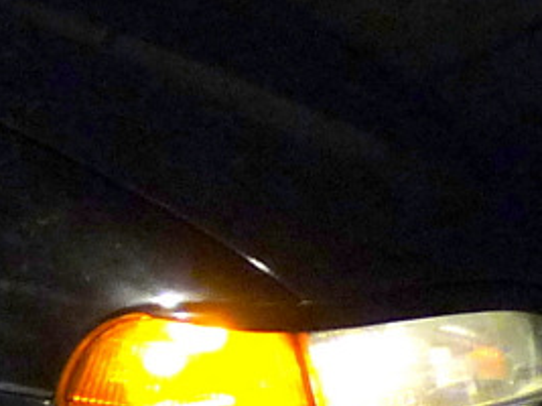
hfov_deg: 9.7
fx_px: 3099
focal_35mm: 198
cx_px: -298
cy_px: -99
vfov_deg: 7.4
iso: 200
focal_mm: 5.5
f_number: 2.8
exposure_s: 1/8
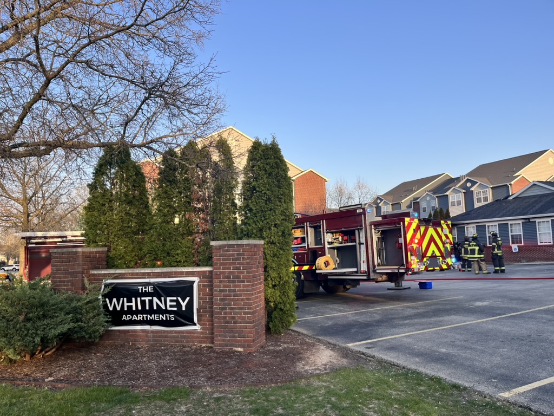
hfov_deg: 67.3
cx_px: 277
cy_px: 208
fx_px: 416
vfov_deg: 53.1
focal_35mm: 26
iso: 50
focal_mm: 5.1
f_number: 1.6
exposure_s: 1/891
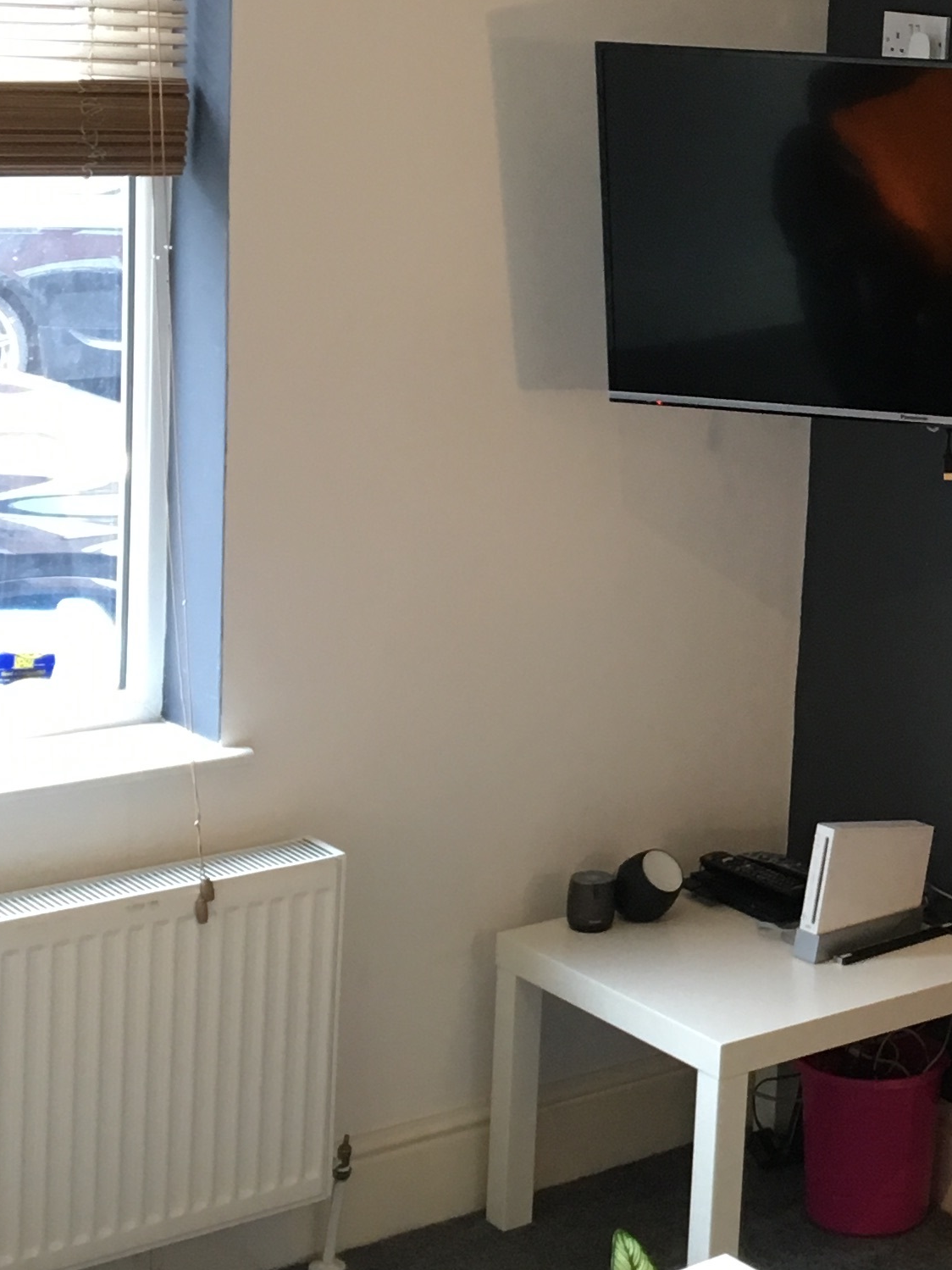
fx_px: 2861
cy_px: 405
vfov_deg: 24.9
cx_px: 1095
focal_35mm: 78
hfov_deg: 18.1
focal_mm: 4.15
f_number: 2.2
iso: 125
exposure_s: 1/33
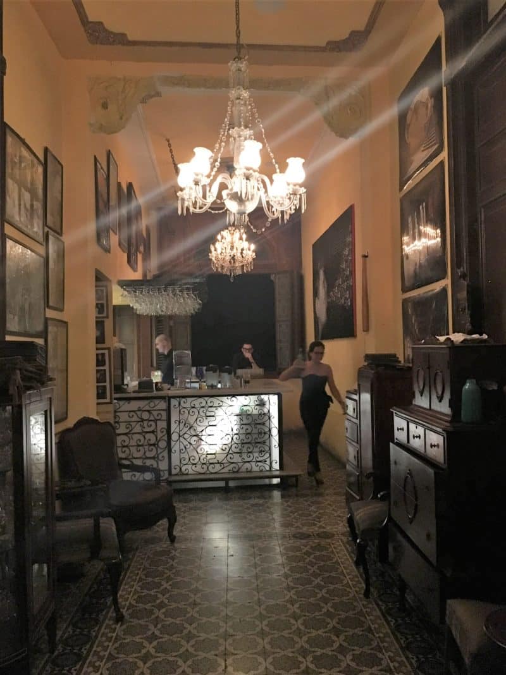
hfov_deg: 48.2
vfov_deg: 61.7
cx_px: 253
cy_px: 338
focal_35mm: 29
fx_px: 565
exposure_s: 1/15
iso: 250
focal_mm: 4.15
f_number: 2.2
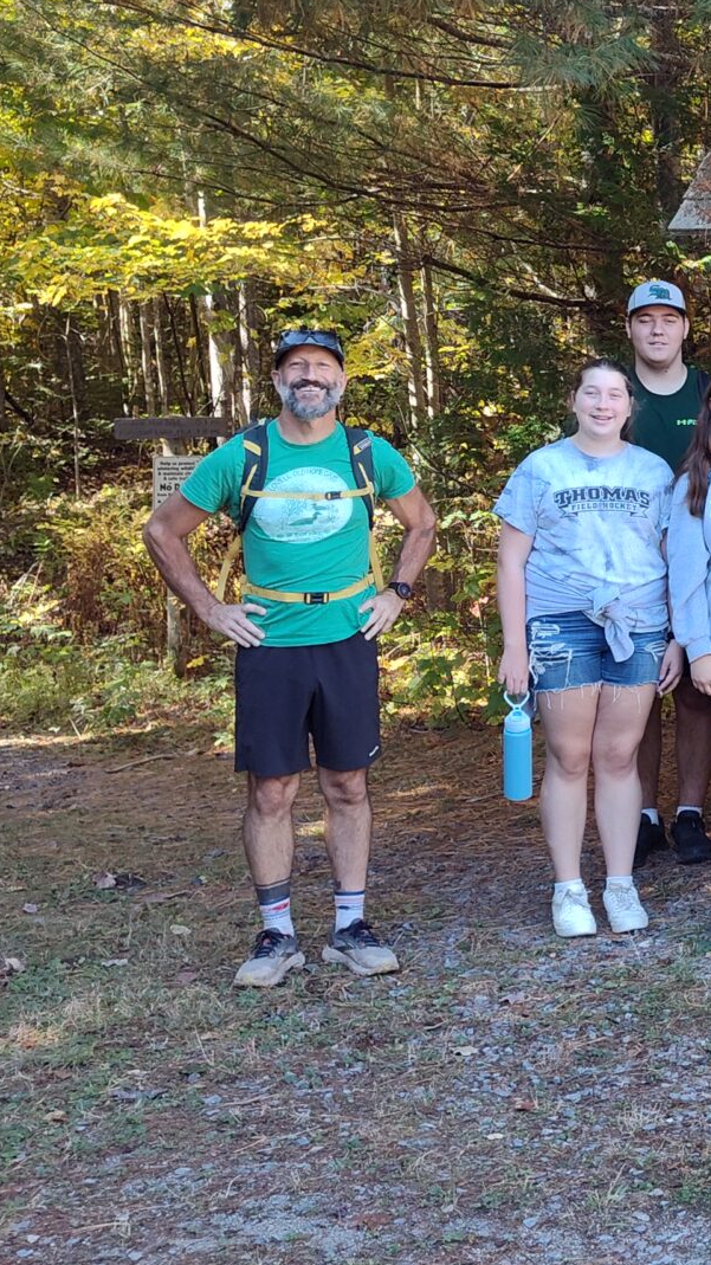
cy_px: 486
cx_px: 1142
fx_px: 2012
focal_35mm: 60
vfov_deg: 34.7
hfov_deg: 17.5
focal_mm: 5.56
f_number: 1.8
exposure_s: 1/120
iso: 146
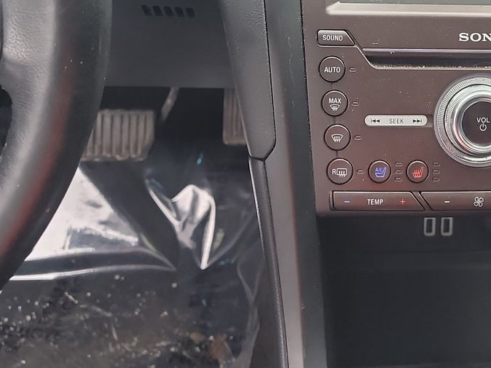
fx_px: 808
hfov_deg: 32.7
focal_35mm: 57
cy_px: 21
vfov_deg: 24.7
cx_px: 406
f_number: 1.8
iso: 310
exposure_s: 1/59
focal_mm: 6.7
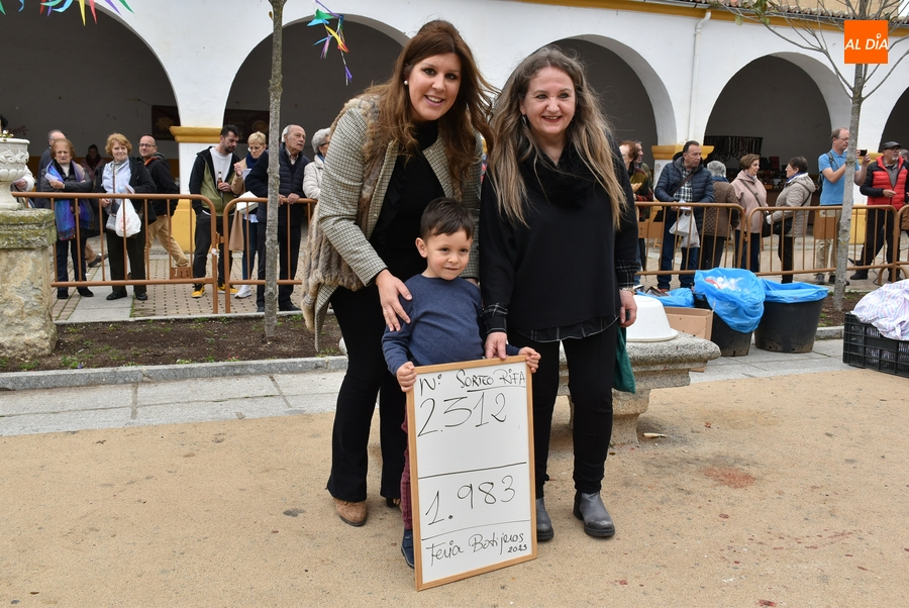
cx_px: 454
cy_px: 304
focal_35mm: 33
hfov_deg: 57.2
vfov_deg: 40.1
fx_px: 834
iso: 200
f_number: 8
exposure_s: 1/250
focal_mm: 22
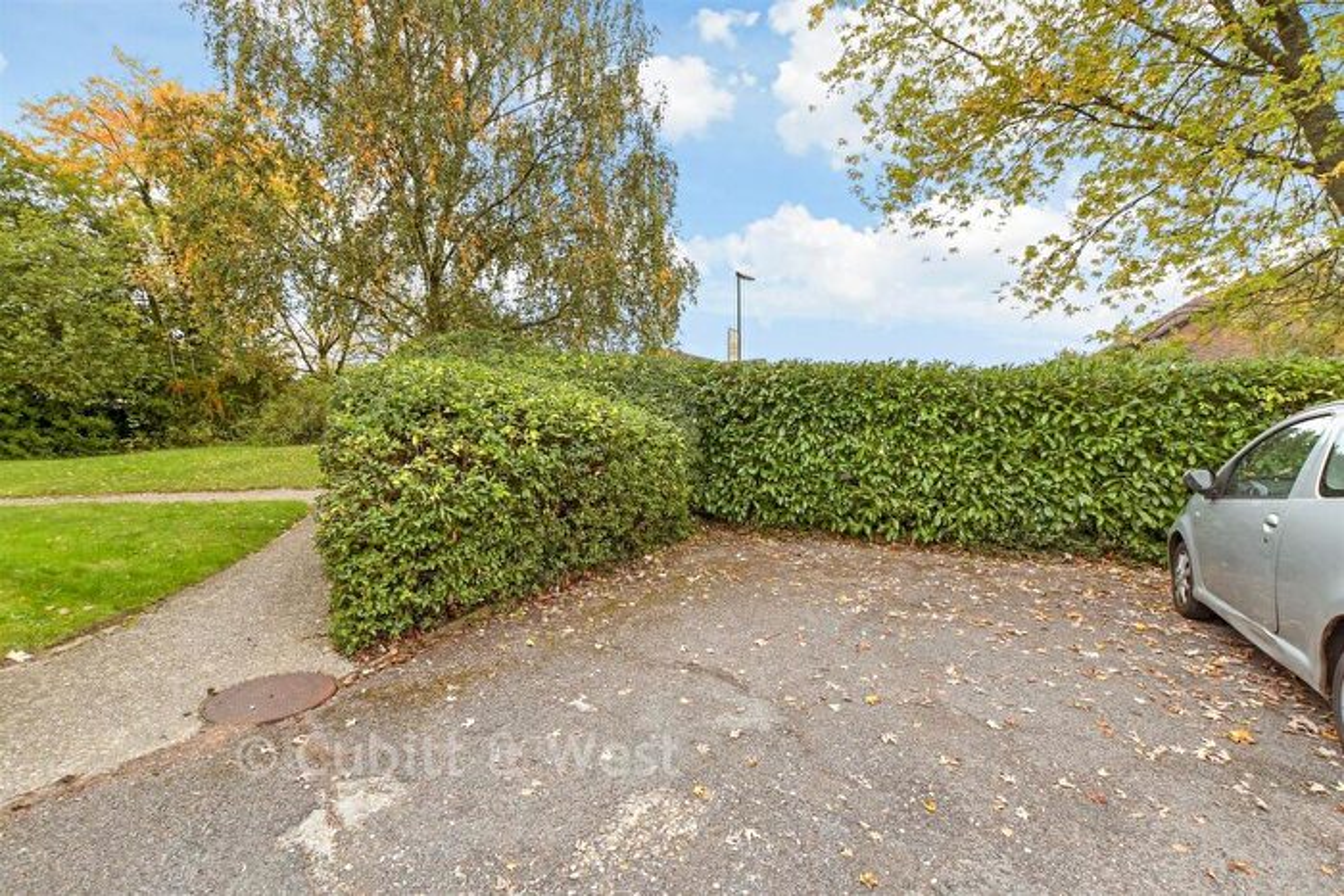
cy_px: 448
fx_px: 560
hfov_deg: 100.4
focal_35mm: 15
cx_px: 672
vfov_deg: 77.4
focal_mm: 10
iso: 160
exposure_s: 1/20
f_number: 8
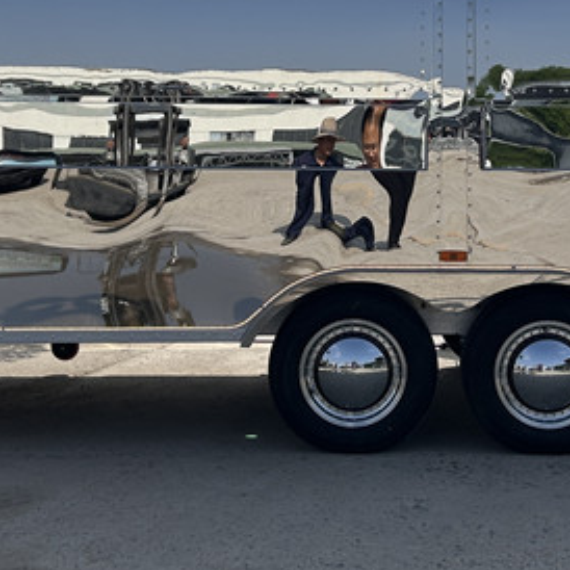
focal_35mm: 67
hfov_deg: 25.6
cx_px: 379
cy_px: 144
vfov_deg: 25.4
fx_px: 1248
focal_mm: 5.7
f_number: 1.5
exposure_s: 1/10309
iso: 50
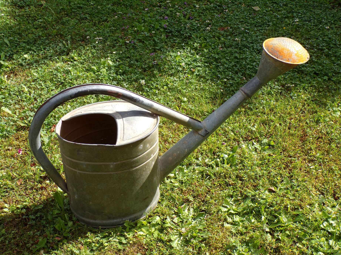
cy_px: 128
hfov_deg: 38.9
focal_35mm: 49
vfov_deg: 29.7
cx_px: 170
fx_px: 483
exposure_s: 1/200
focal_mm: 8.7
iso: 80
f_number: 5.3
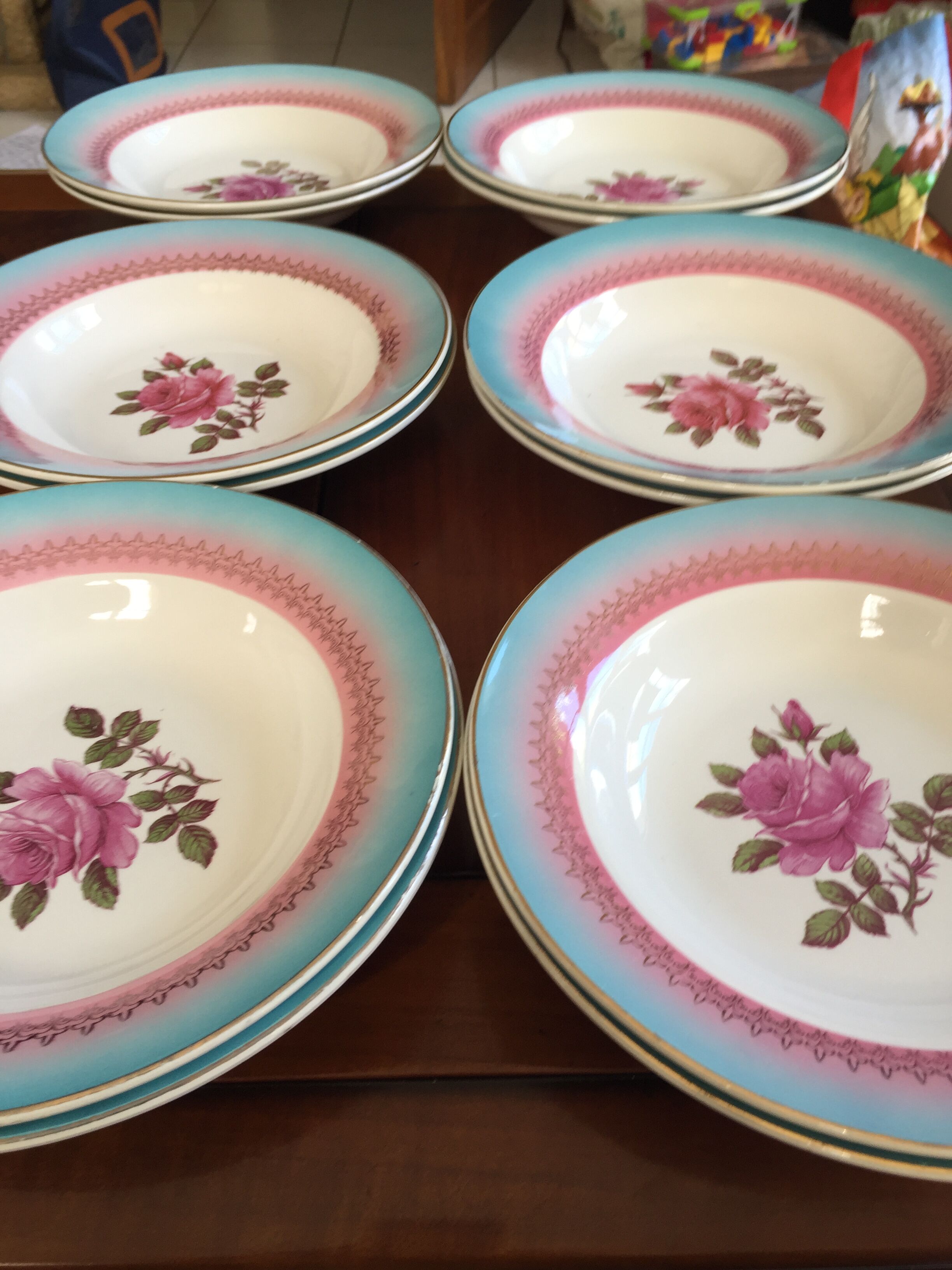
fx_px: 1063
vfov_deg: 61.7
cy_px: 635
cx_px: 476
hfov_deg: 48.2
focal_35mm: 29
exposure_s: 1/50
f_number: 2.2
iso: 32
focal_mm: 4.15
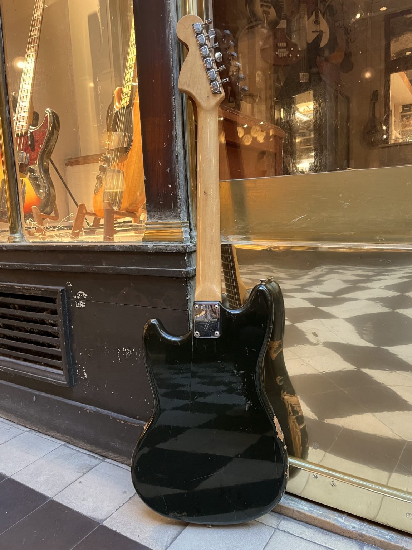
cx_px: 206
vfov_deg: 67.3
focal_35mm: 26
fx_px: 413
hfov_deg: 53.1
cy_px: 275
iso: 320
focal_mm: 4.2
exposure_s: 1/50
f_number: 1.6
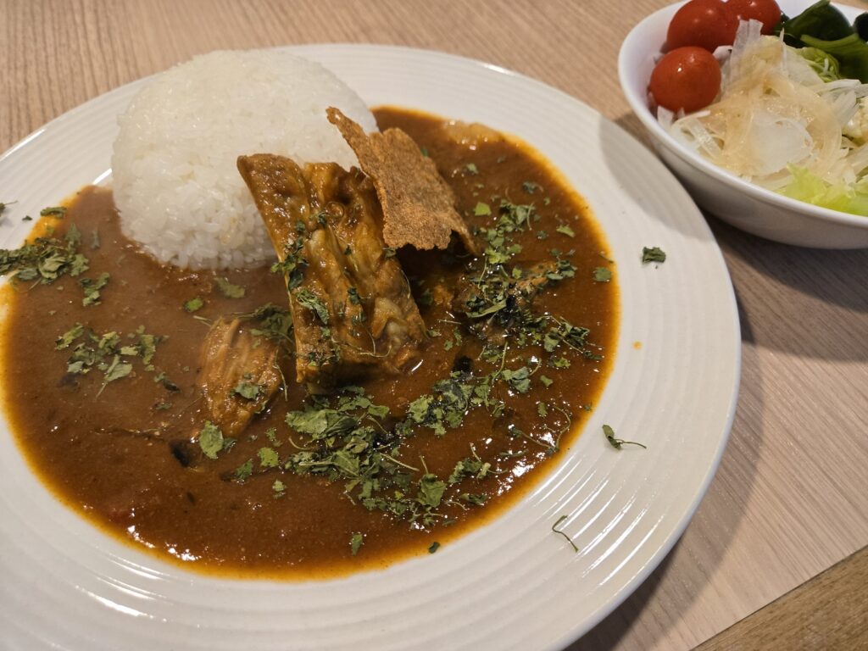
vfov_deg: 58.9
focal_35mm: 23
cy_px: 326
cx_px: 434
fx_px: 577
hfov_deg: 73.9
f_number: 1.8
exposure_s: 1/100
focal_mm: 5.4
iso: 250
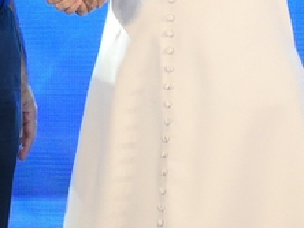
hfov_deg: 7.4
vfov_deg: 5.5
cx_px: 230
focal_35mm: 267
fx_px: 2348
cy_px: -101
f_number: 7.1
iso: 640
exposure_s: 1/100
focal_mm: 32.5
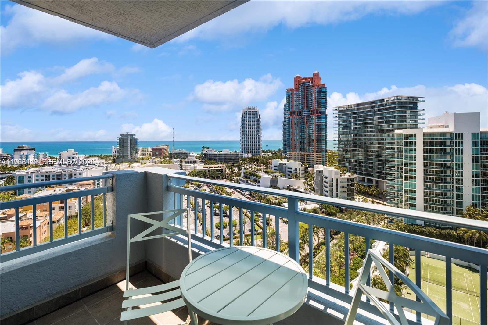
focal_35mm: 16
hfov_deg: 96.7
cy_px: 162
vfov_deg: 73.7
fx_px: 217
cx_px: 244
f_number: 9
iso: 200
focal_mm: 16
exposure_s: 1/800
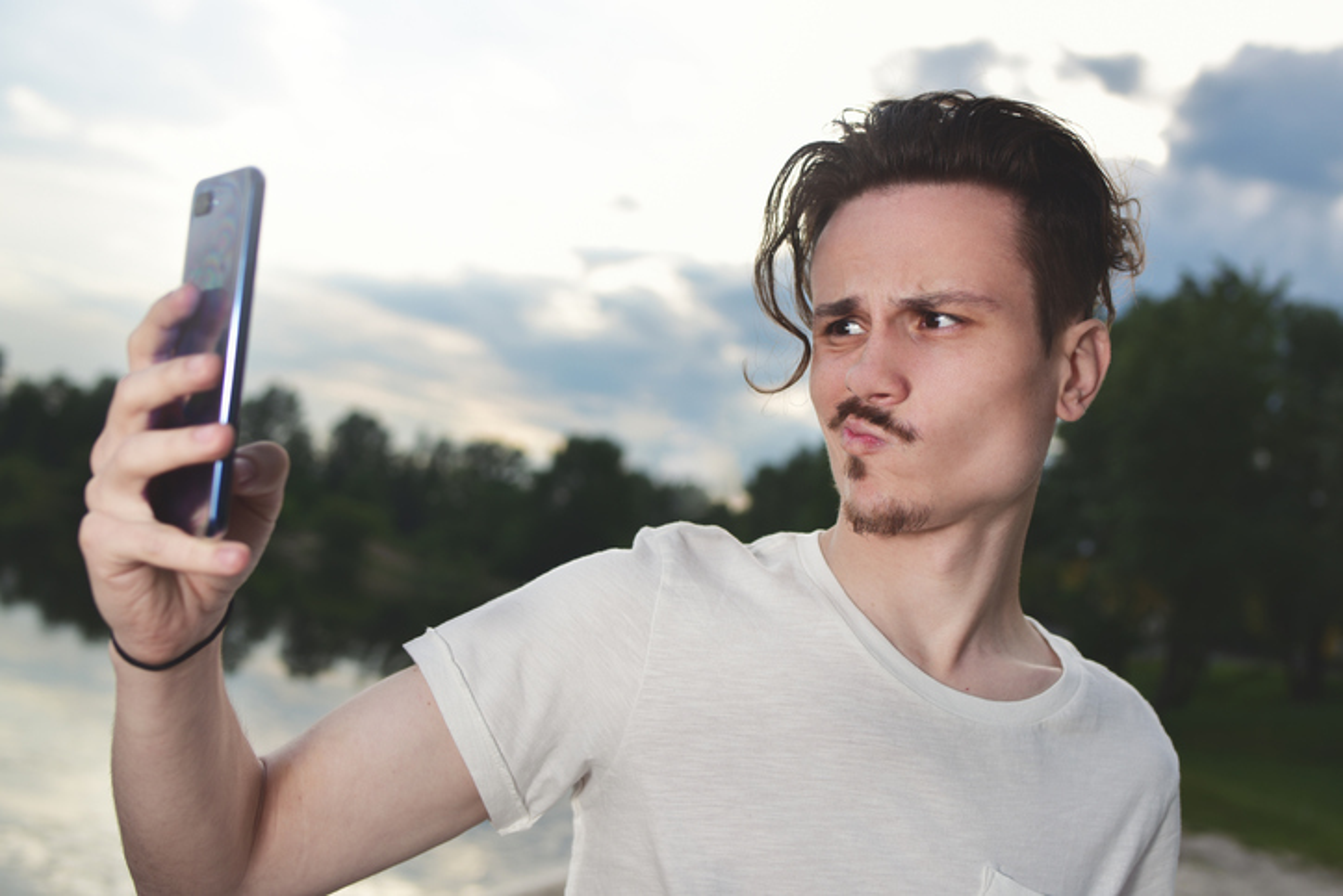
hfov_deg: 54.4
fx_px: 1306
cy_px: 448
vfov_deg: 37.9
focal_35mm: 35
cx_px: 672
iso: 64
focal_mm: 35
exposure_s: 1/200
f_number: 3.2
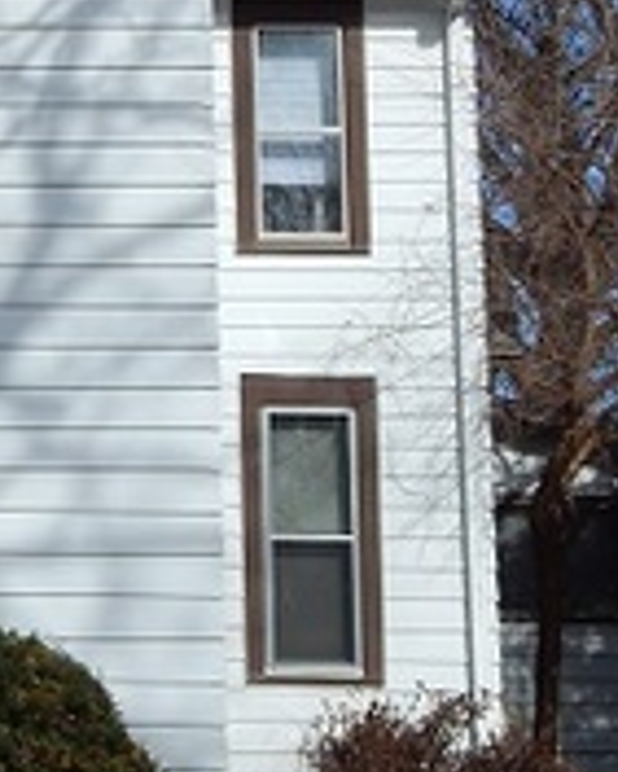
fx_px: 2513
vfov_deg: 17.4
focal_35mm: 110
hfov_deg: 13.4
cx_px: -245
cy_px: 197
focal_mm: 5.6
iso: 125
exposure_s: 1/400
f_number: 6.5
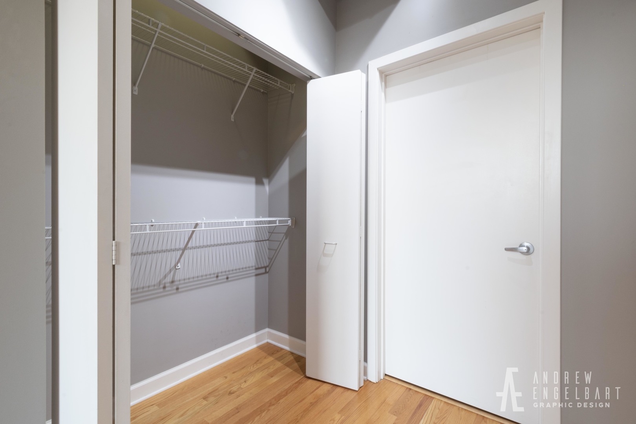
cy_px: 212
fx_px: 265
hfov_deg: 100.4
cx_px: 318
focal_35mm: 15
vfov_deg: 77.3
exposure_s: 1.6
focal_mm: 10
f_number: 20
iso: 125
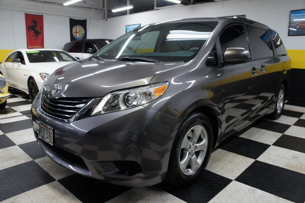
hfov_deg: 67.4
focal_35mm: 27
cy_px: 102
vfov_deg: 47.9
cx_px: 152
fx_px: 229
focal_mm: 18
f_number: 3.5
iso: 250
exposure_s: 1/30
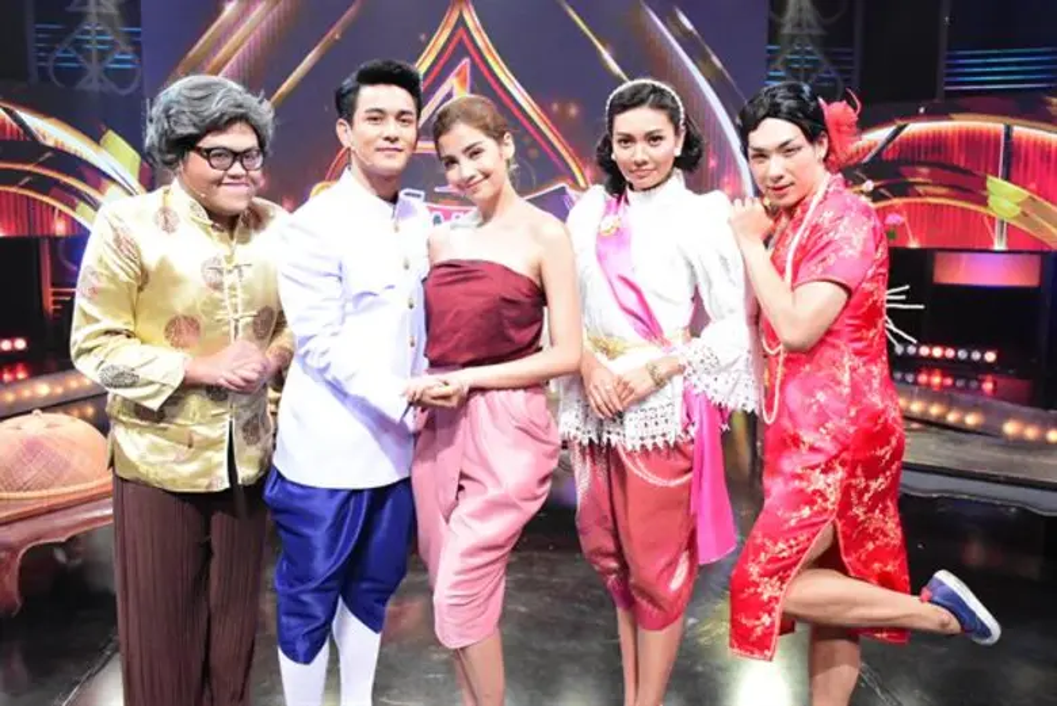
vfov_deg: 38.4
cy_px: 353
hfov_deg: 55.1
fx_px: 1013
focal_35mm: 34
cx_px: 528
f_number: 3.8
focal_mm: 23
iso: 8000
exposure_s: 1/500
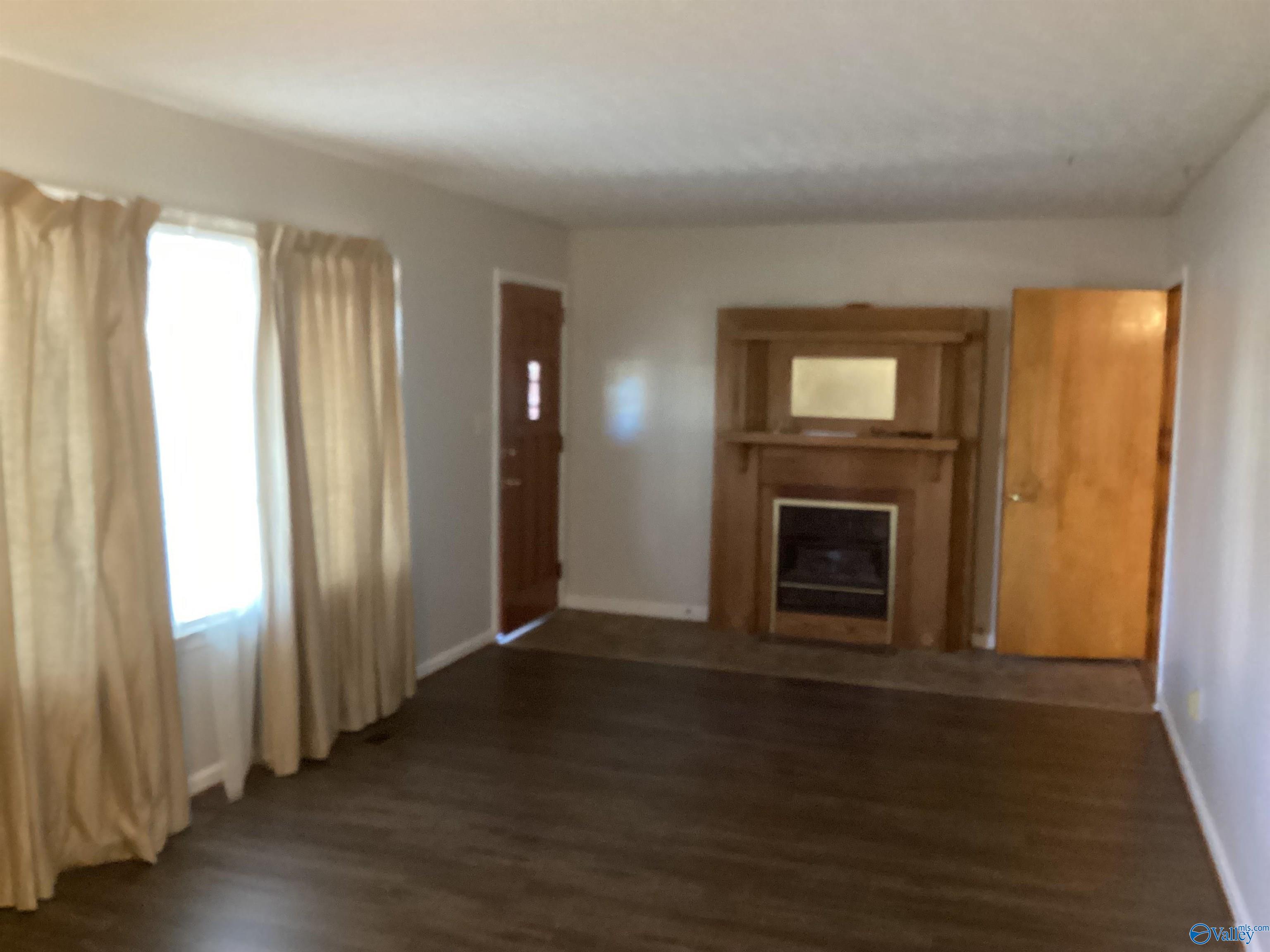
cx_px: 635
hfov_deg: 58.4
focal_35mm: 31
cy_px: 476
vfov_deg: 45.4
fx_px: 1137
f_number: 2.4
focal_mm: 3.3
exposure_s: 1/24
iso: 640
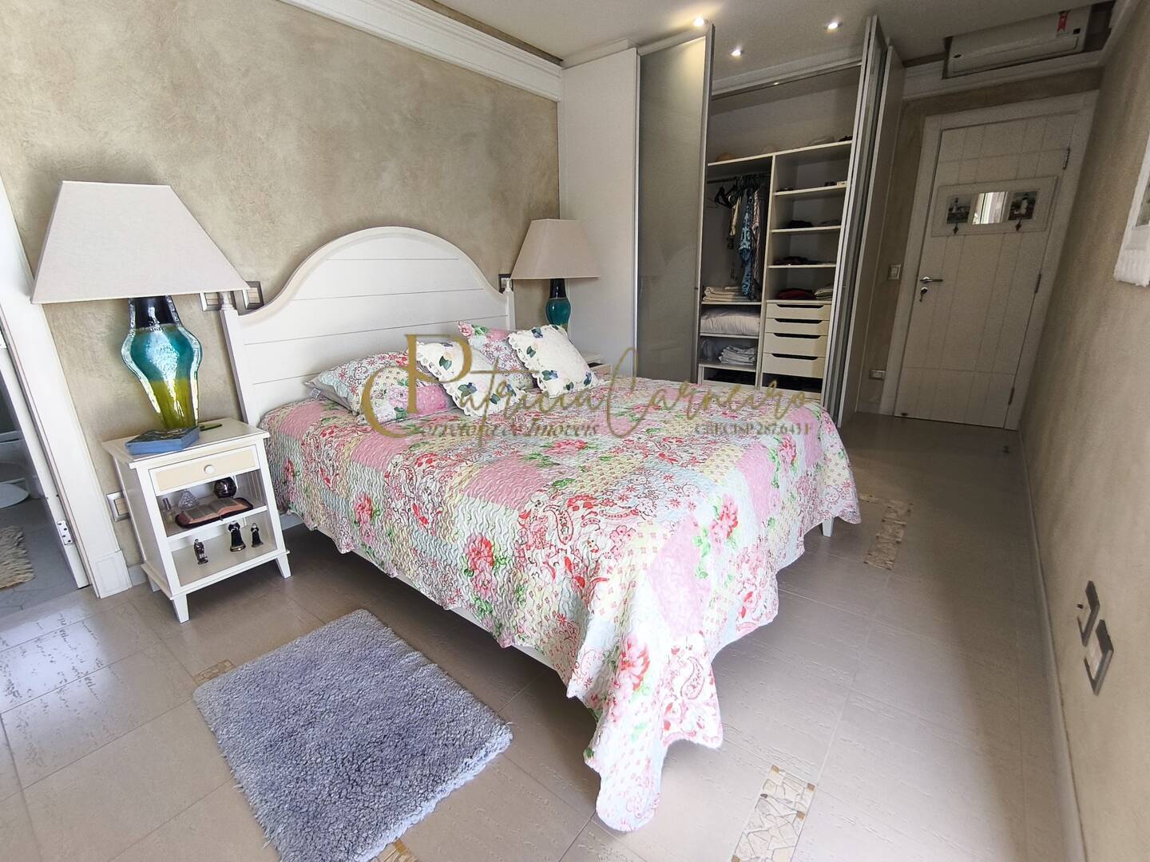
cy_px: 431
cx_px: 575
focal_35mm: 16
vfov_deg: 78.1
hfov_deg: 94.5
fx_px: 532
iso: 100
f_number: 2.2
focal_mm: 1.65
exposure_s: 1/60
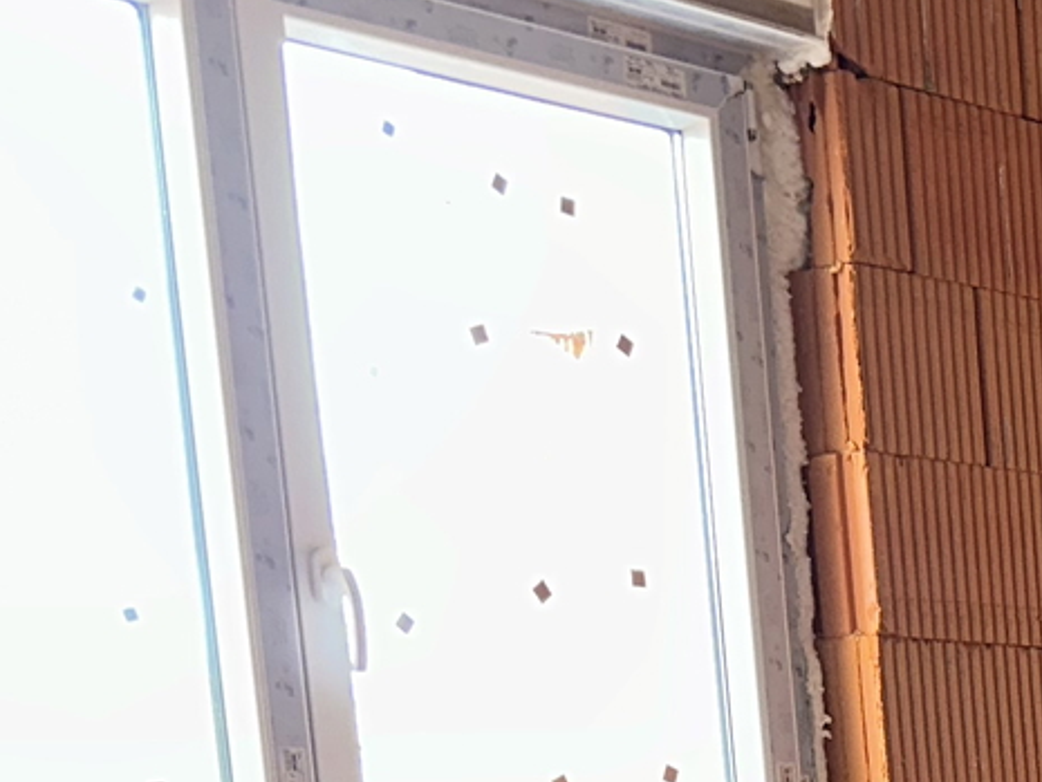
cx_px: 1860
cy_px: 1409
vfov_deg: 13.4
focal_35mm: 99
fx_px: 2981
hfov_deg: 16.6
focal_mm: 6.86
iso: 50
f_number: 1.78
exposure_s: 1/34
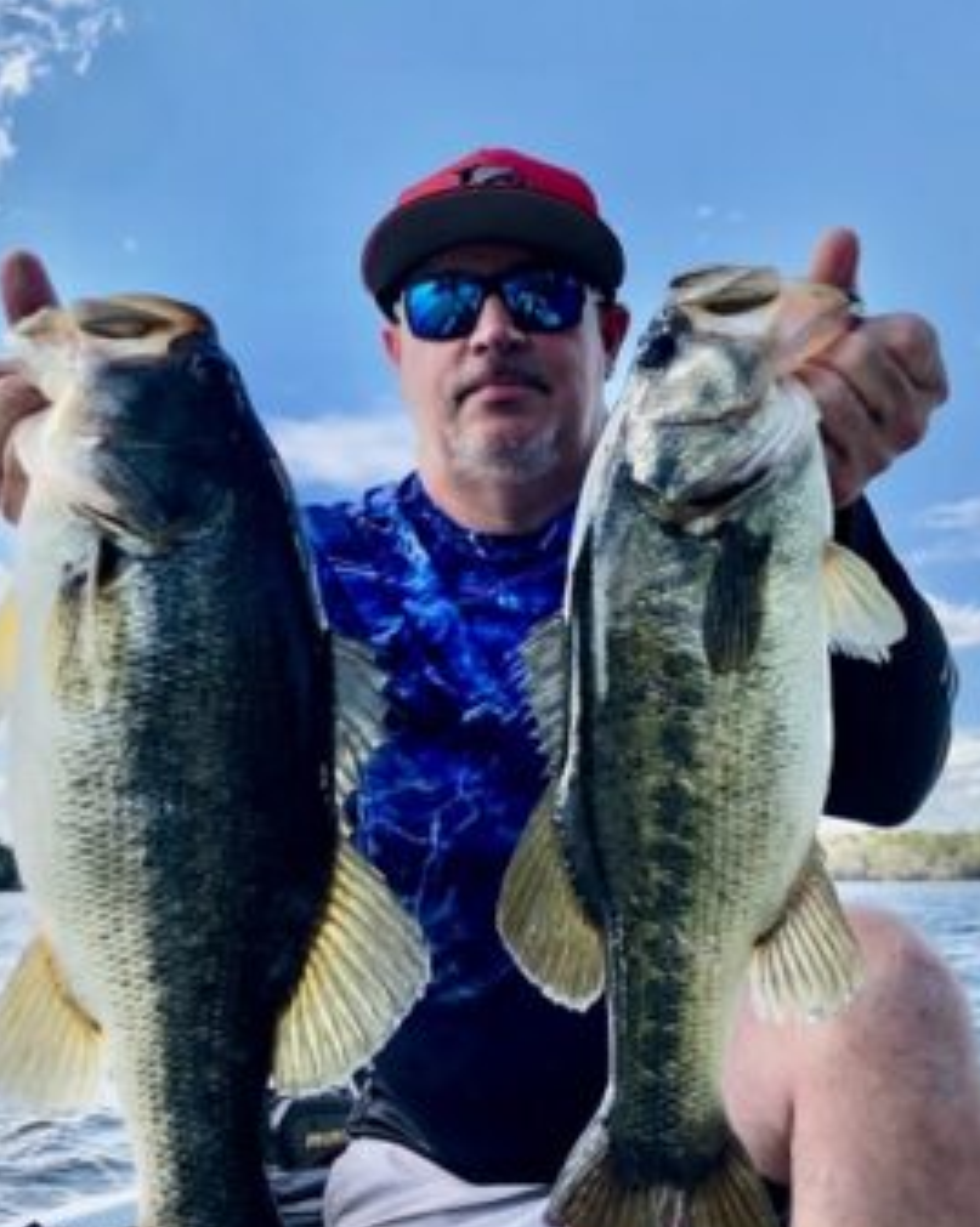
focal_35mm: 41
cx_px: 450
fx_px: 1488
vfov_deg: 44.8
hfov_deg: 36.4
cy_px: 621
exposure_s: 1/934
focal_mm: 3.99
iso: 20
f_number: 1.8
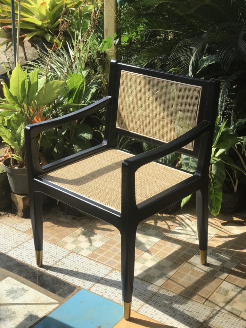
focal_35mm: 57
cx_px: 123
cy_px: 164
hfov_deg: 25.7
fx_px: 540
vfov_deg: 33.8
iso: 20
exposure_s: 1/618
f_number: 2.8
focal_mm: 6.6
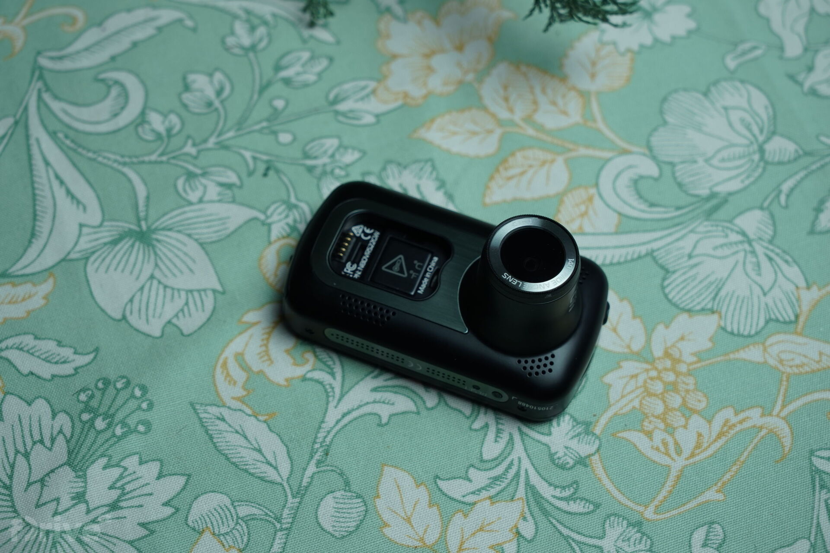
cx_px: 415
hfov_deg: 31.4
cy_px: 276
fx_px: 1475
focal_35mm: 64
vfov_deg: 21.2
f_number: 6.3
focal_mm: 64
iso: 320
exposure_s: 1/125
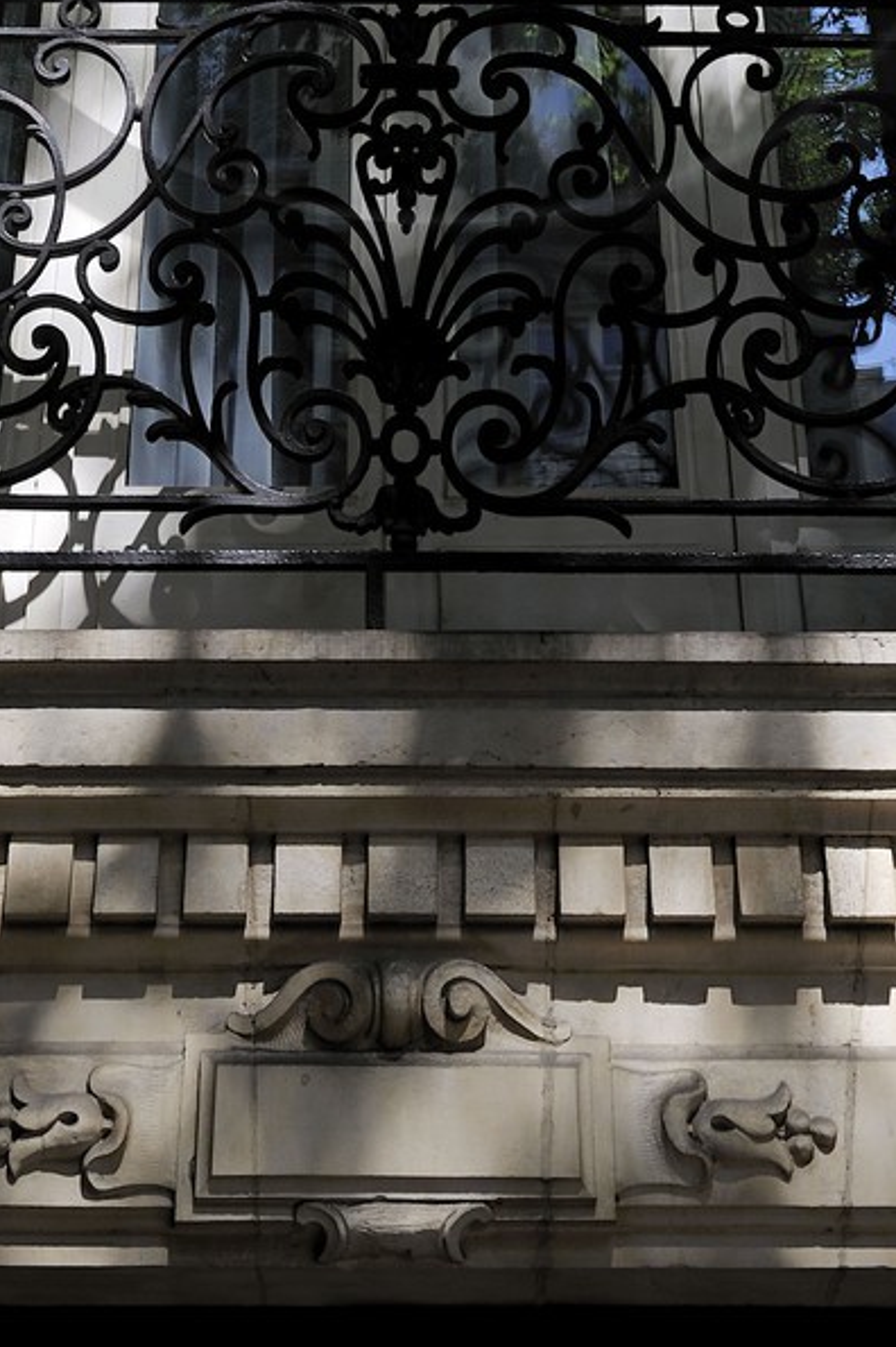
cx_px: 439
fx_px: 2915
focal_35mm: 78
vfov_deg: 23.1
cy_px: -398
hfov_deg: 17.5
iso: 200
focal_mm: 29
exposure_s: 1/160
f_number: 6.3
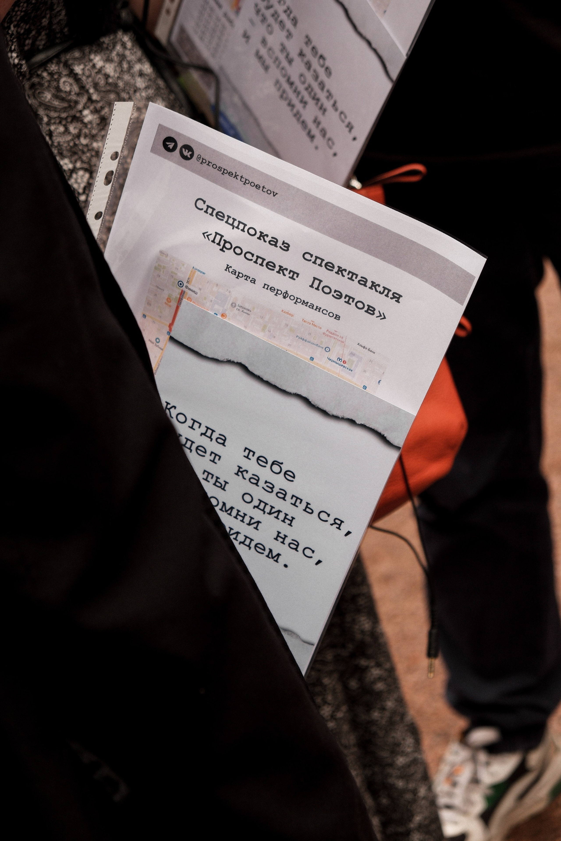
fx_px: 1823
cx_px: 280
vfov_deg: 26.0
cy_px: 420
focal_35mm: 78
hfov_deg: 17.5
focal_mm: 52.7
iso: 200
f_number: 4
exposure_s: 1/250
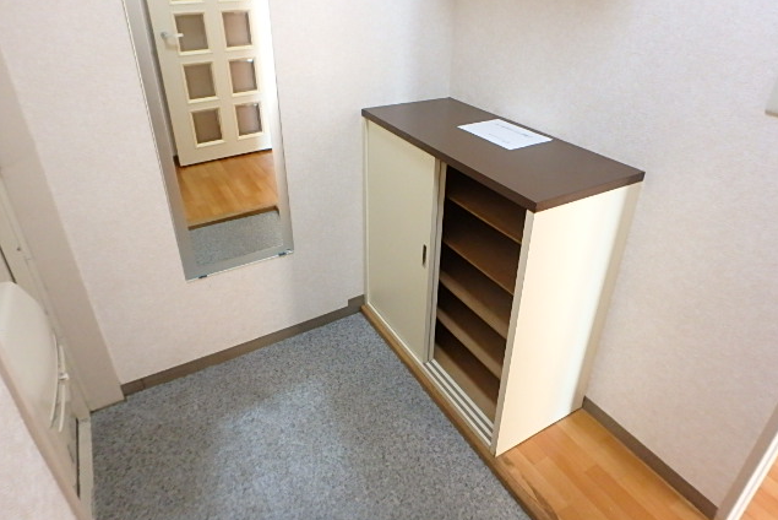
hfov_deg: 78.6
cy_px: 231
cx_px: 391
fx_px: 476
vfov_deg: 57.1
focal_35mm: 22
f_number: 3.5
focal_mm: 3.7
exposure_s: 1/15
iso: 800
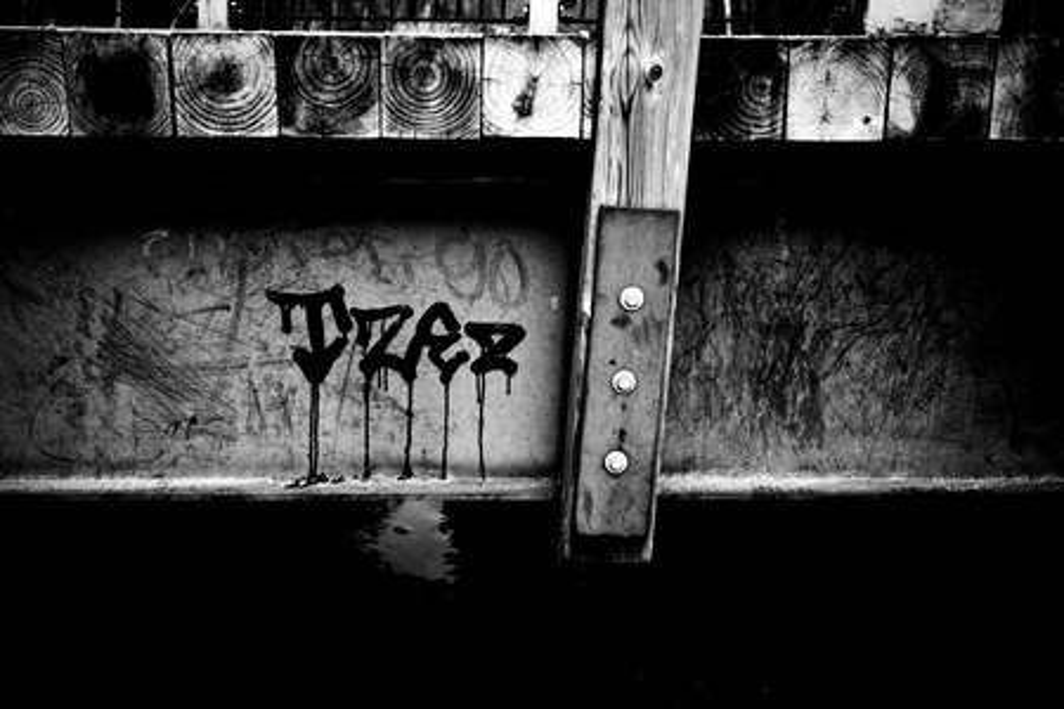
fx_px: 1182
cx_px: 532
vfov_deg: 33.4
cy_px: 354
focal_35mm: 40
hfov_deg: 48.5
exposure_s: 1/2500
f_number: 2.8
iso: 640
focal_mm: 26
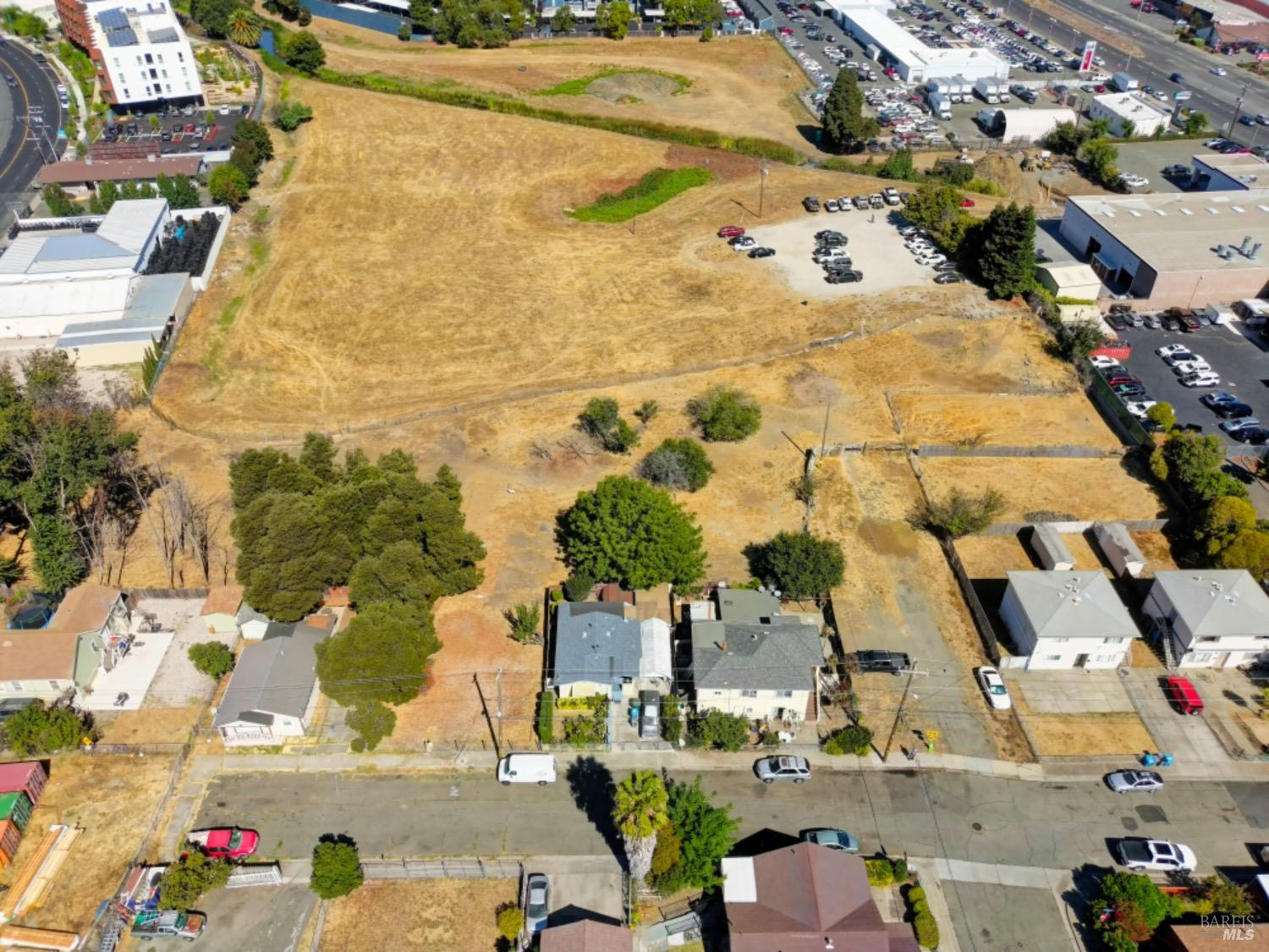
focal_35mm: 26
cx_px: 634
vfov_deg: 53.1
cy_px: 476
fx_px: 953
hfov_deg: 67.3
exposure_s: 1/1394
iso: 107
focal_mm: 4.7
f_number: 1.8
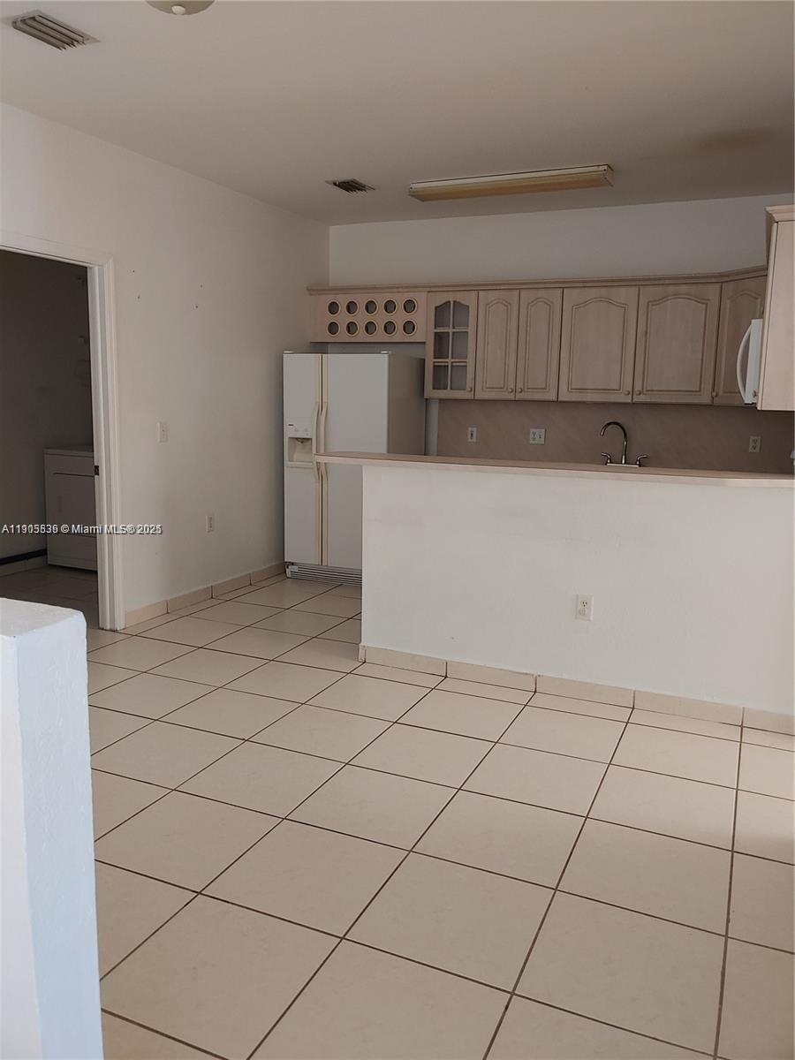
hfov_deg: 53.1
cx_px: 398
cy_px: 530
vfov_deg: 67.3
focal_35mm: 26
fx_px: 796
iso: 150
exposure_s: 1/30
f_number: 1.8
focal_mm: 4.36
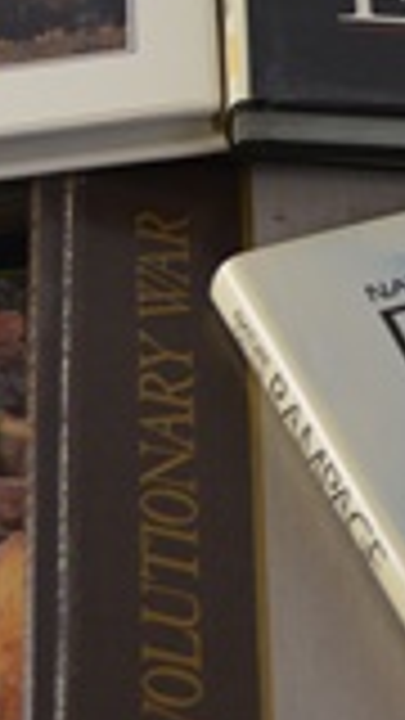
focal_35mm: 153
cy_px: 135
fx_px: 2921
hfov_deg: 7.7
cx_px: 716
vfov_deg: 14.0
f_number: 5
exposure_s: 1/100
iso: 400
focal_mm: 26
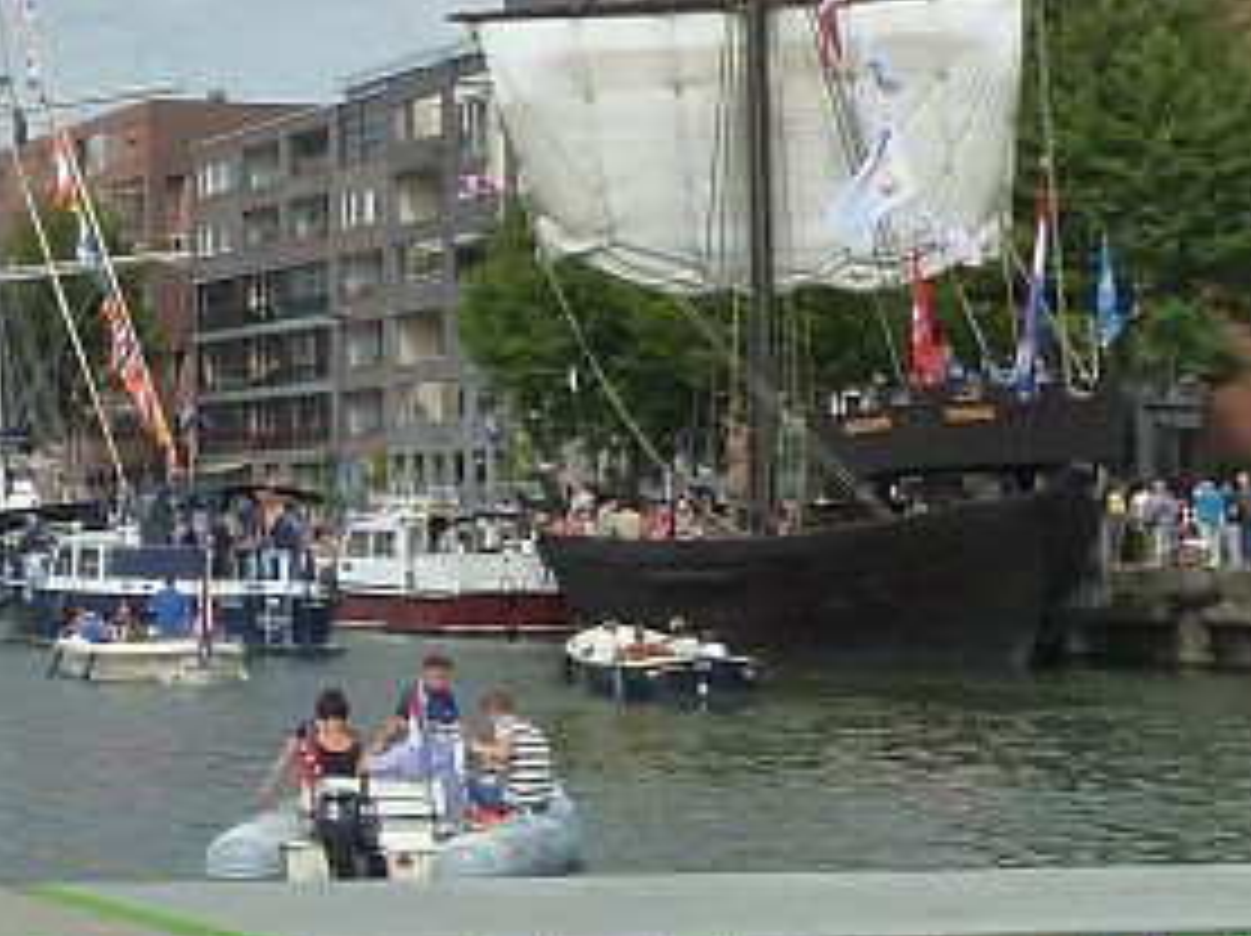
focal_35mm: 92
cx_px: -477
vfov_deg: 16.0
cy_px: 346
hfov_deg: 19.3
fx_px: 3322
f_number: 5
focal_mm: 4.1
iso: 125
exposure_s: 1/400
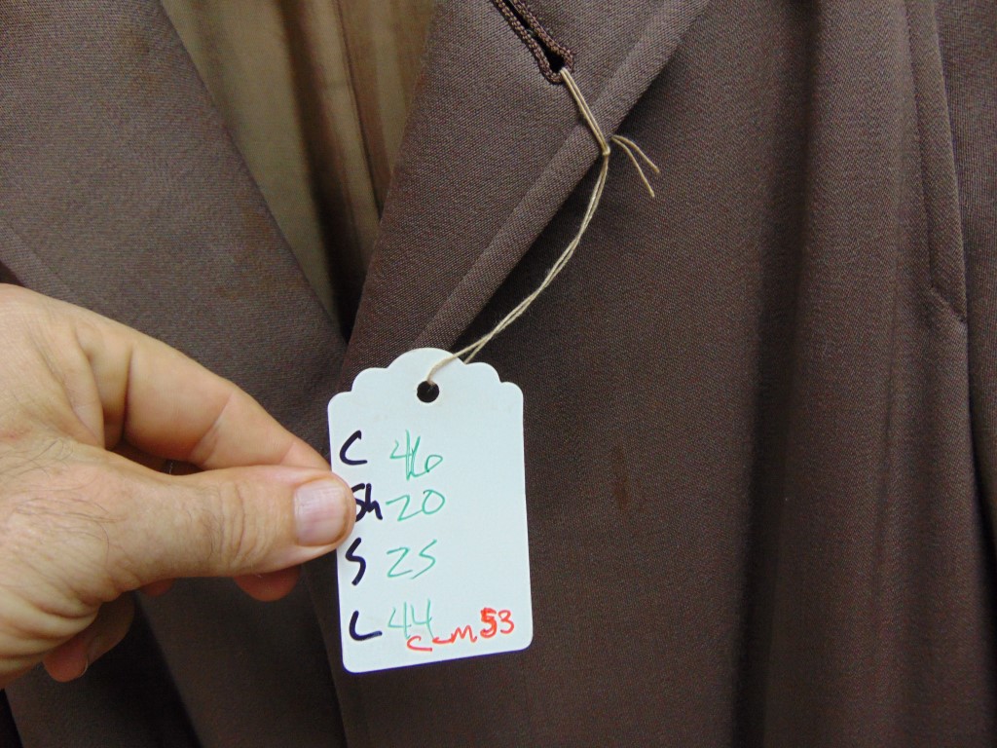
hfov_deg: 69.4
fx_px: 720
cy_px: 374
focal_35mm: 25
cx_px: 498
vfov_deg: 54.9
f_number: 3
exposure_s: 1/40
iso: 200
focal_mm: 4.5
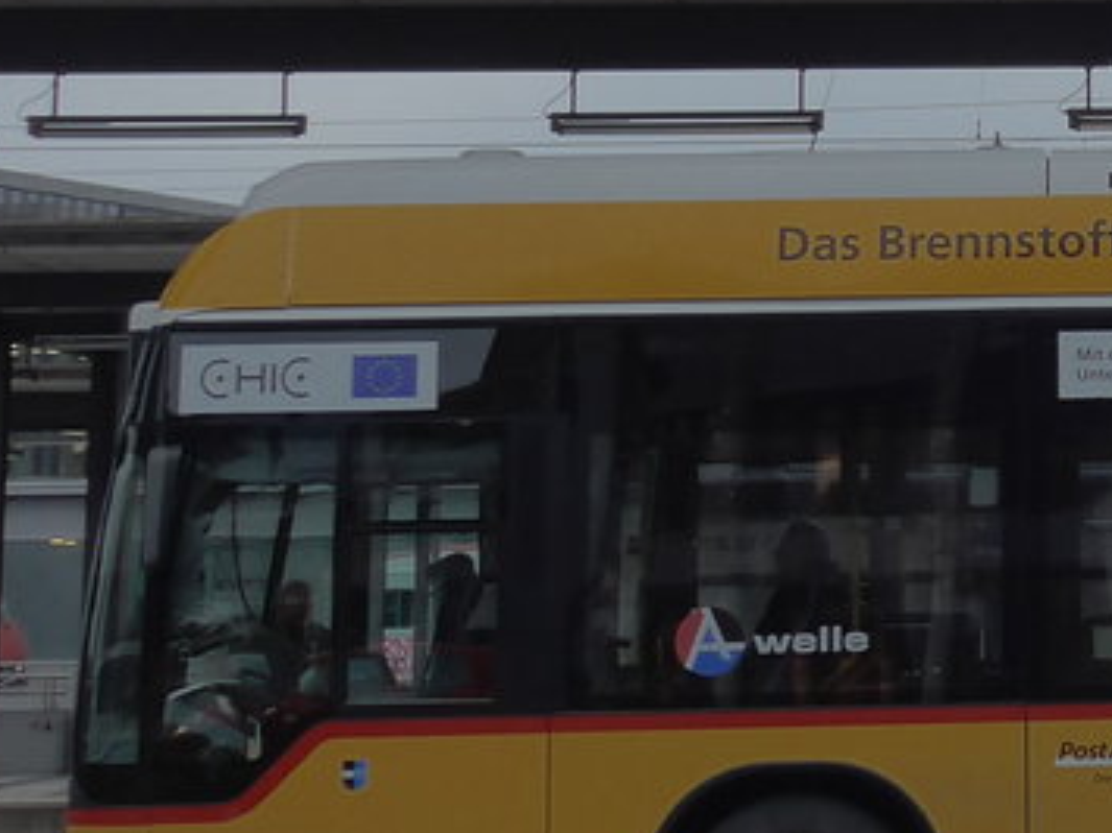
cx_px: 1532
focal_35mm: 98
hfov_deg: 18.4
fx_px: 3147
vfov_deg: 14.9
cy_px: 85
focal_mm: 6
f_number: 2
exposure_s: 1/640
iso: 160
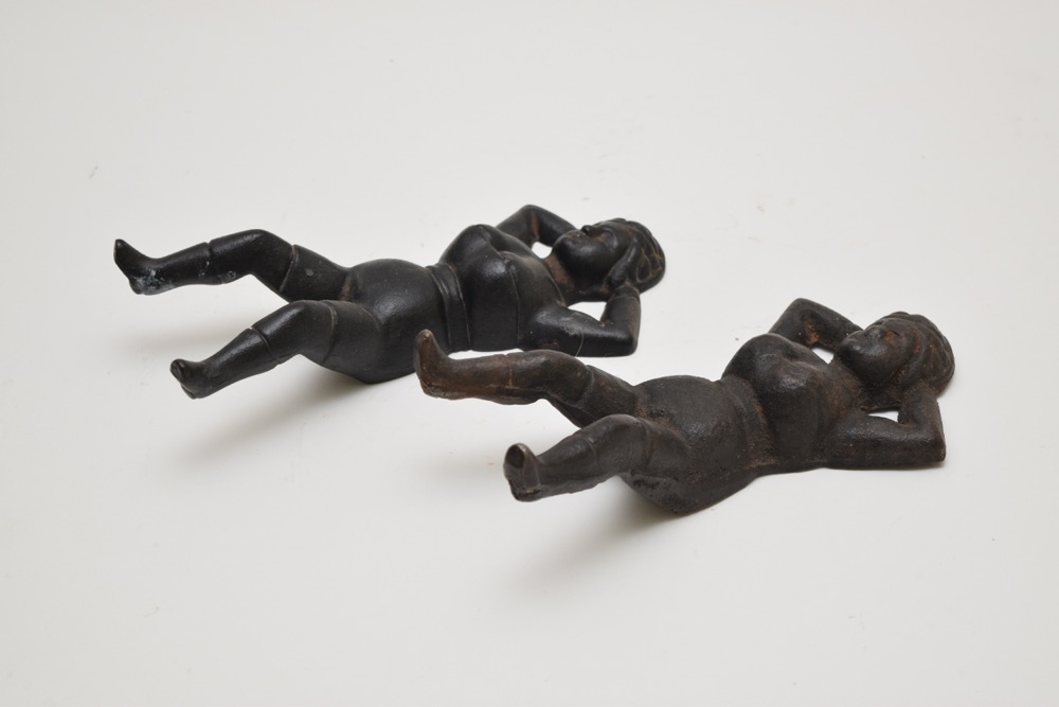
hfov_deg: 24.6
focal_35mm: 82
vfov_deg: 16.6
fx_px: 2427
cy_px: 354
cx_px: 530
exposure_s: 1/100
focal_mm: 55
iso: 800
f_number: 5.6
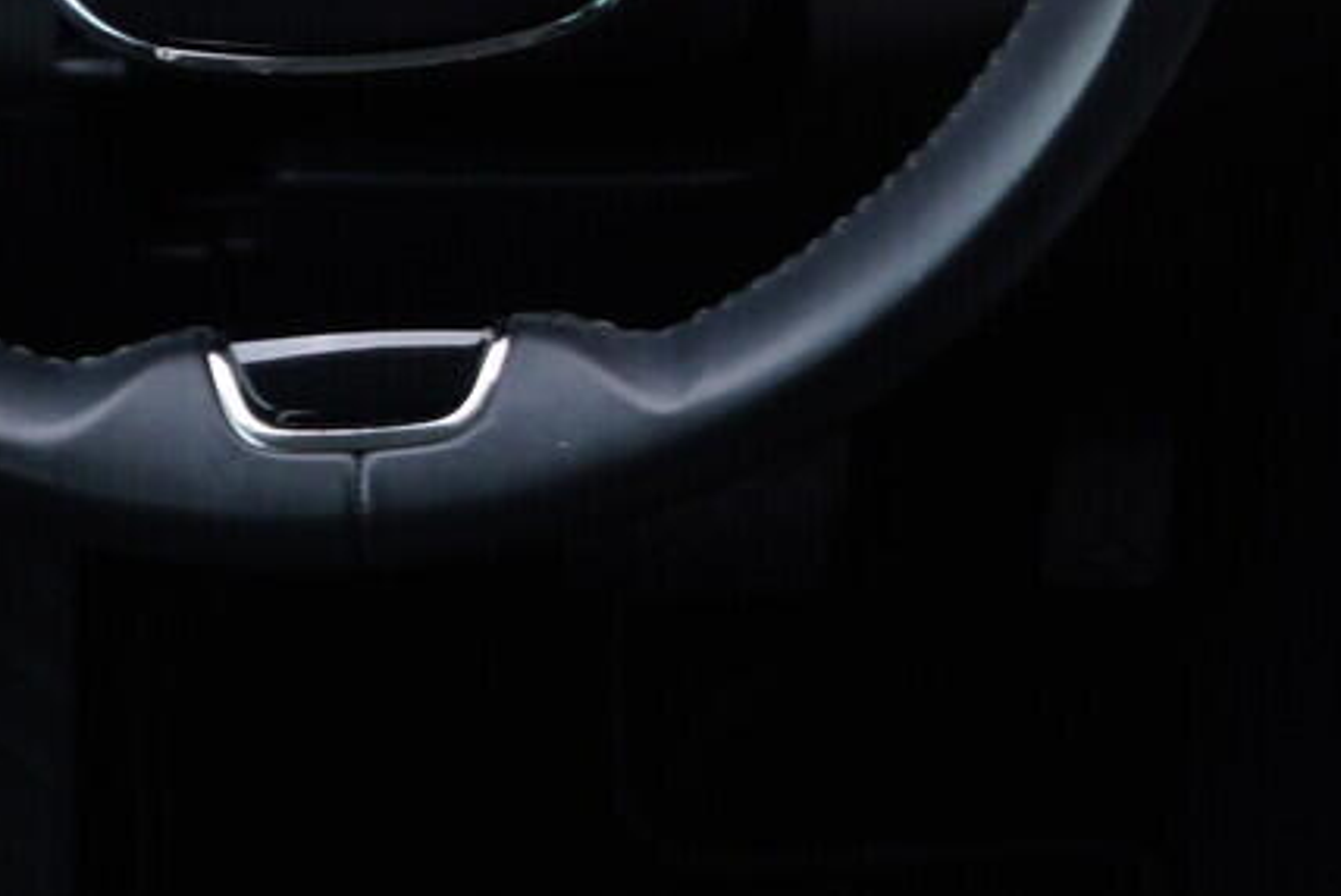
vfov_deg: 11.2
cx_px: 1078
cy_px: -88
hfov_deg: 16.8
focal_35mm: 121
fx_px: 4510
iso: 160
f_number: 2.8
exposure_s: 1/40
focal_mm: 24
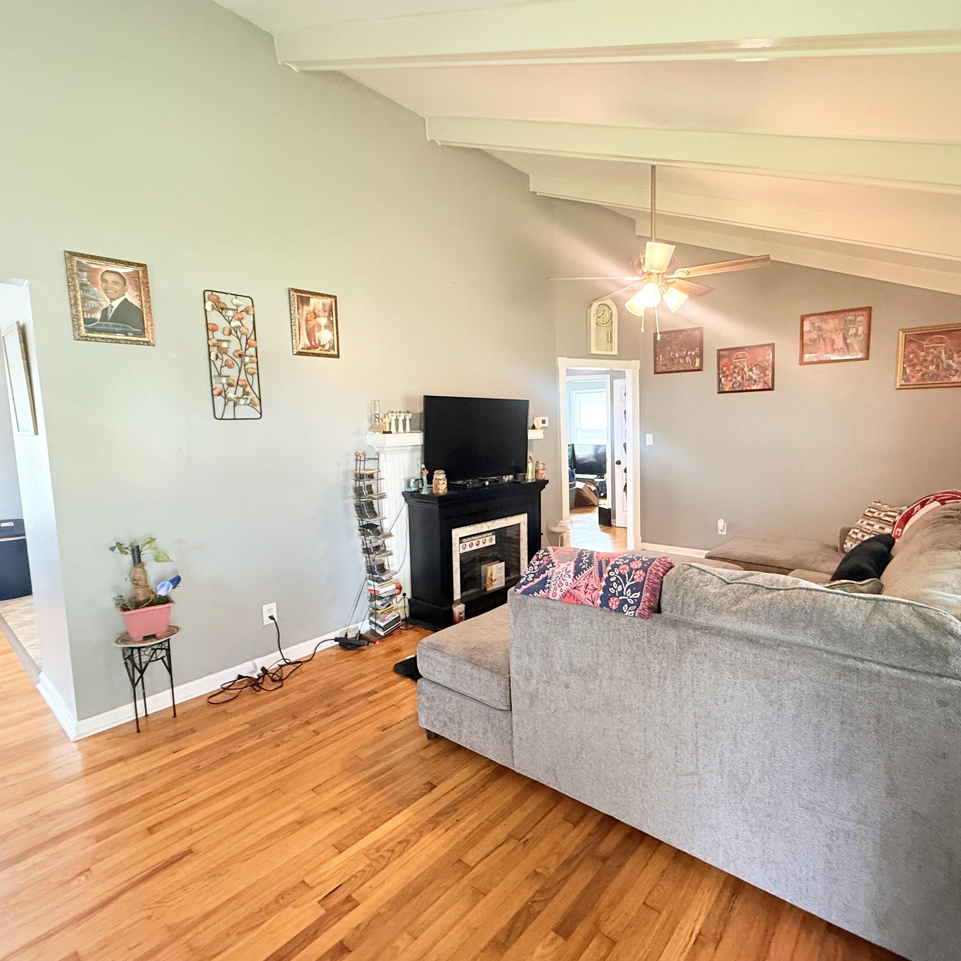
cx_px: 551
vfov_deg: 84.0
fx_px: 534
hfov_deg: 83.4
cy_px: 475
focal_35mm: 17
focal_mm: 2.22
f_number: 2.2
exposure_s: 1/60
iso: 400
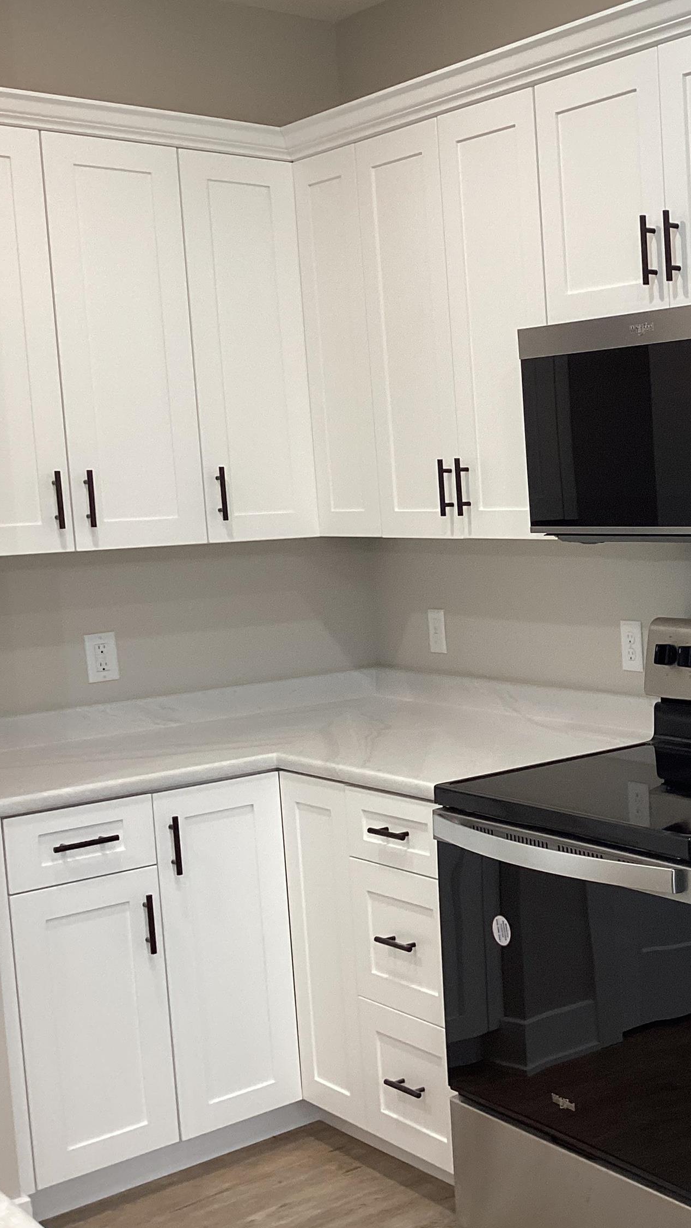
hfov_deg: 23.7
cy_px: 615
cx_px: 833
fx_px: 1498
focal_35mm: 46
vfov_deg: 44.6
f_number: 2.4
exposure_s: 1/60
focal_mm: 3.3
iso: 100
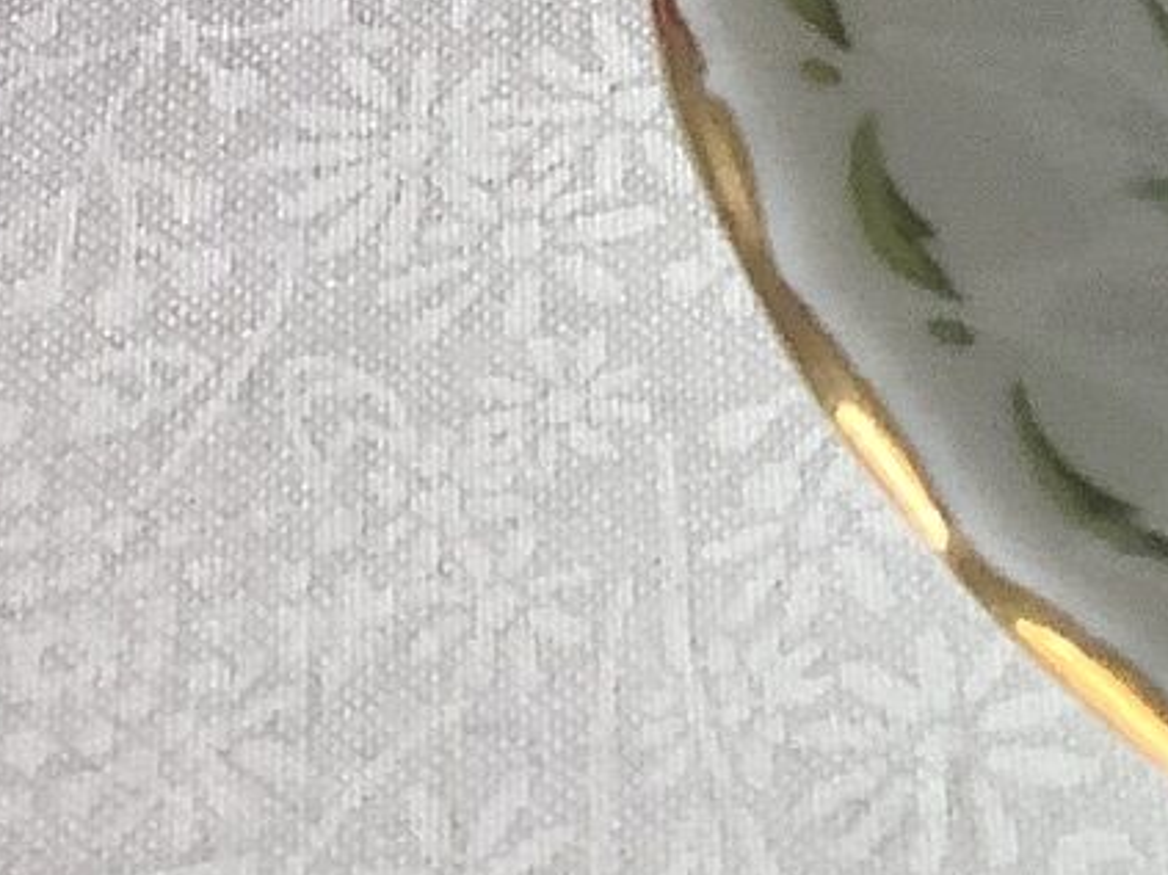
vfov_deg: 9.8
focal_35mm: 150
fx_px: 5060
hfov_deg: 11.5
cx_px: 2521
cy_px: -152
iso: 64
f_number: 2.4
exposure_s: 1/120
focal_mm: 3.3
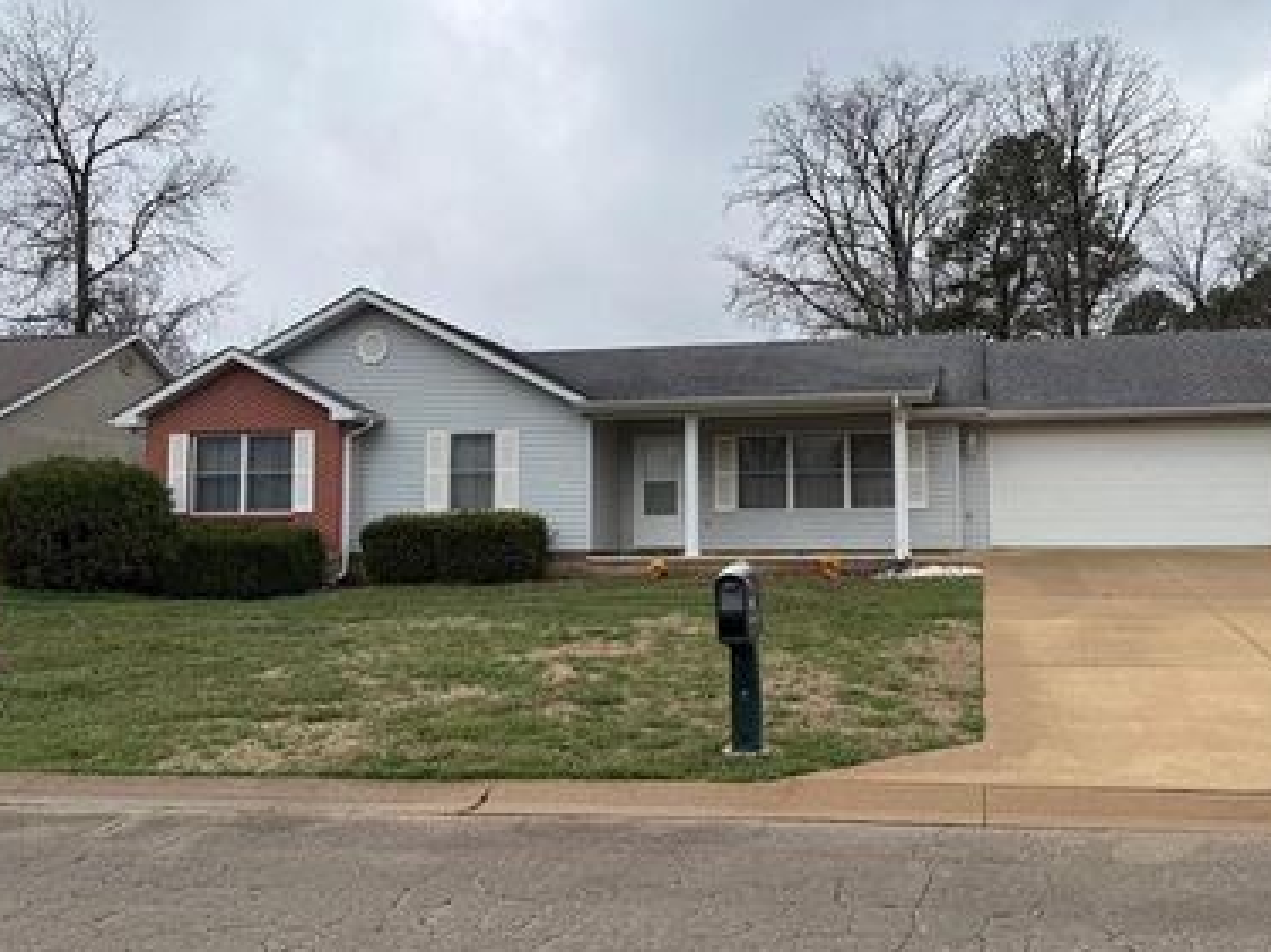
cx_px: 756
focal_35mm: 32
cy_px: 466
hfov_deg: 56.4
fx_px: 1175
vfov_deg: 44.1
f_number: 1.78
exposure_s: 1/2611
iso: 80
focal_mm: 6.76
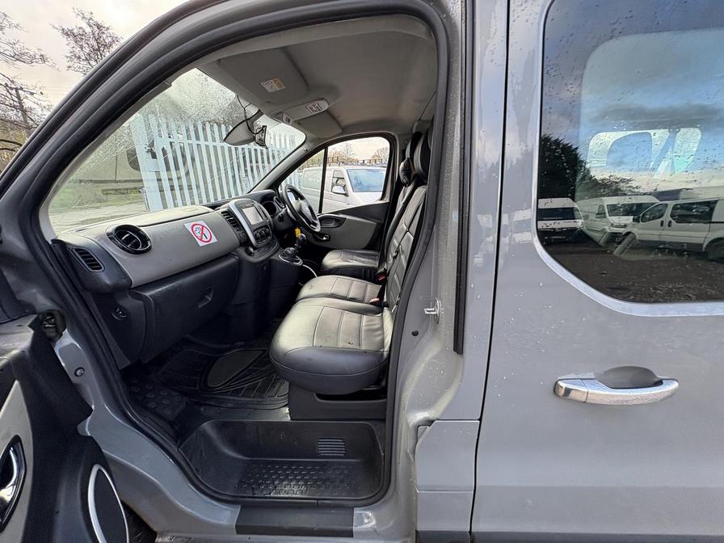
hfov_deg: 102.1
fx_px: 293
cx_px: 362
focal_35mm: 14
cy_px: 272
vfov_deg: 85.7
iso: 100
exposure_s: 1/99
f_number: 2.2
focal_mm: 2.22
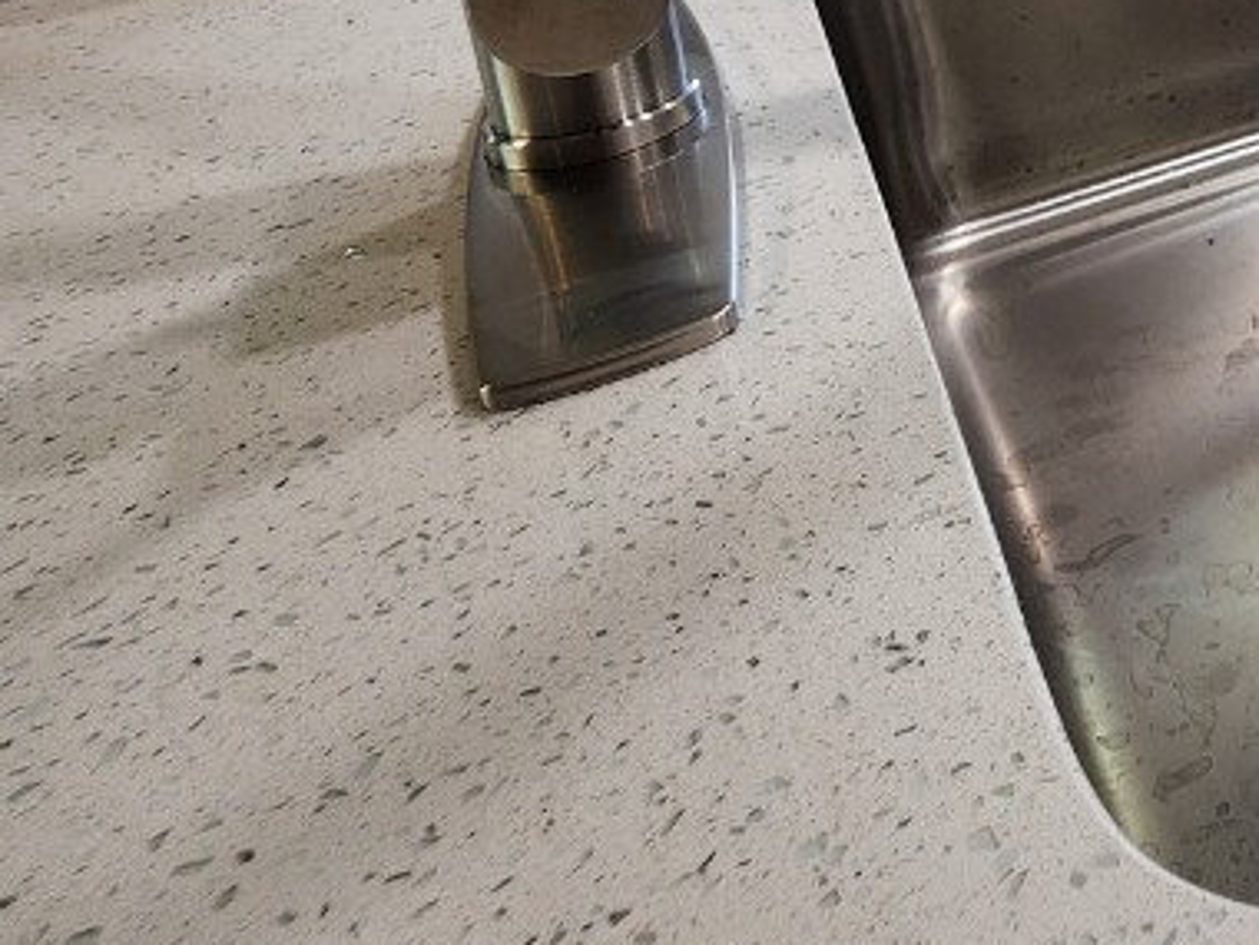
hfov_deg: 34.8
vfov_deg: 32.4
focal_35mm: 35
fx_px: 1273
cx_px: 1670
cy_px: -232
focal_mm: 2.2
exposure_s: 1/60
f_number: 2.2
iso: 125
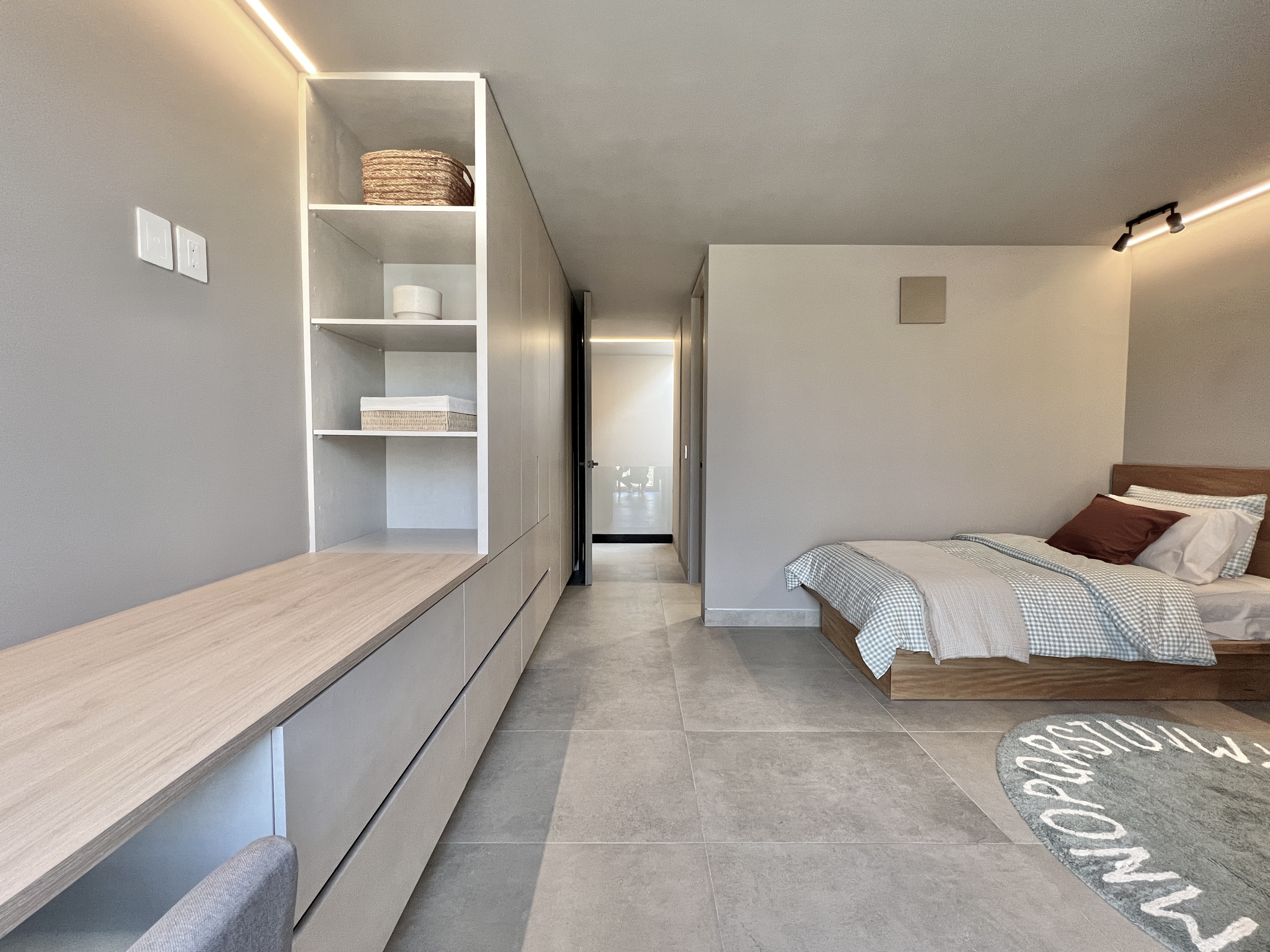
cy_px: 476
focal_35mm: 13
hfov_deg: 106.2
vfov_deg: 89.9
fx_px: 477
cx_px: 635
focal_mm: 1.57
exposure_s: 1/60
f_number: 1.8
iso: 200
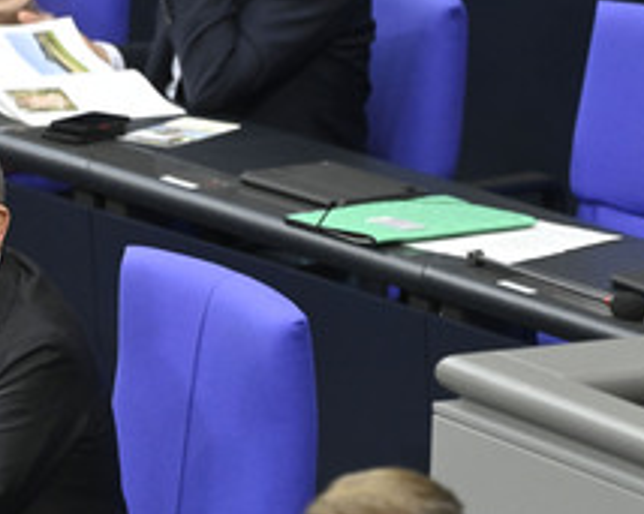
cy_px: 427
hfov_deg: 3.2
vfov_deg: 2.5
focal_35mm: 614
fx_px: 11697
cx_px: 116
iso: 10000
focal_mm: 310
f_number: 5.6
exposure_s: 1/400
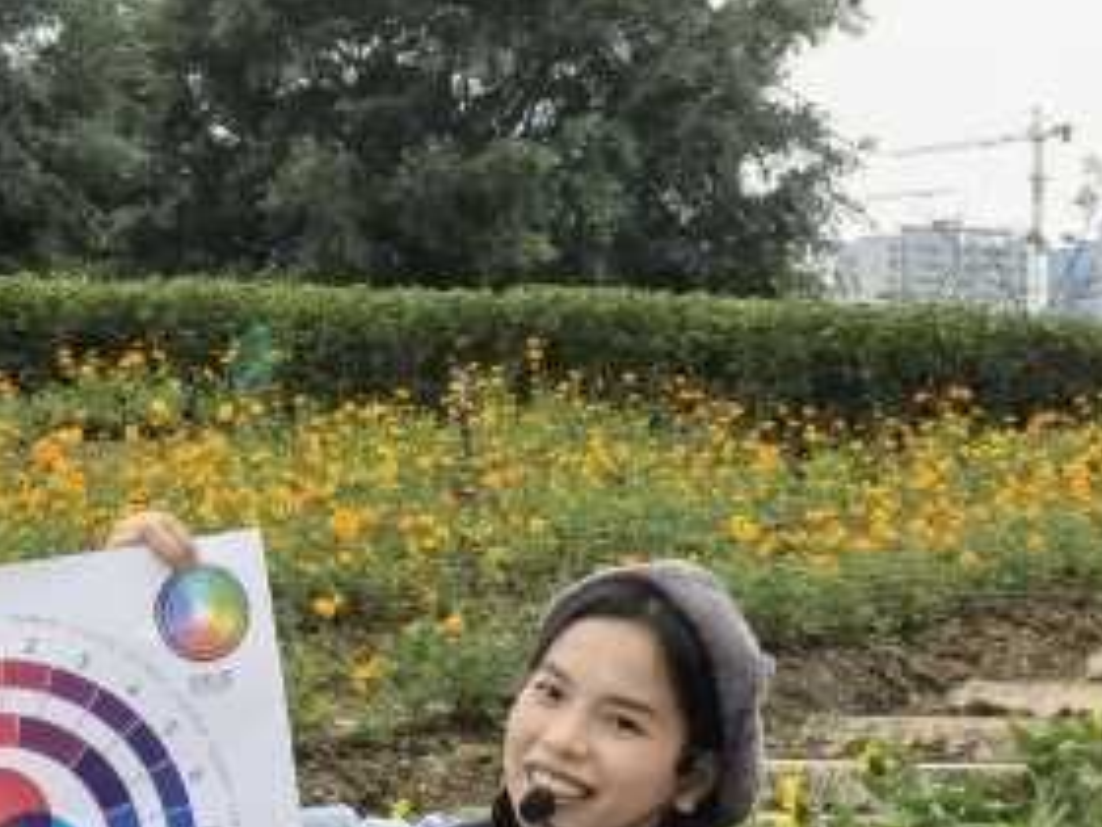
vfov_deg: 8.5
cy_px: 803
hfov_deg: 11.3
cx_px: 146
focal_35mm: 174
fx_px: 5539
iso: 50
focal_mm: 6.67
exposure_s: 1/958
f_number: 1.9
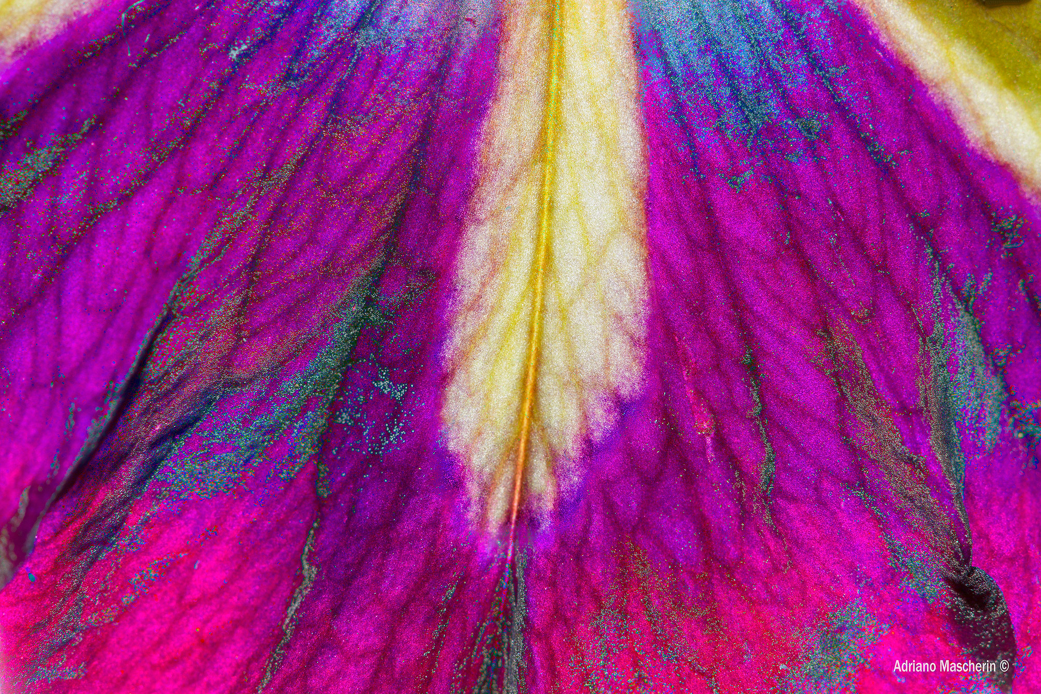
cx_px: 520
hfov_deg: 19.5
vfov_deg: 13.0
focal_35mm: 105
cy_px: 347
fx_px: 3036
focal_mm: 105
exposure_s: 1/60
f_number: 16
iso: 100
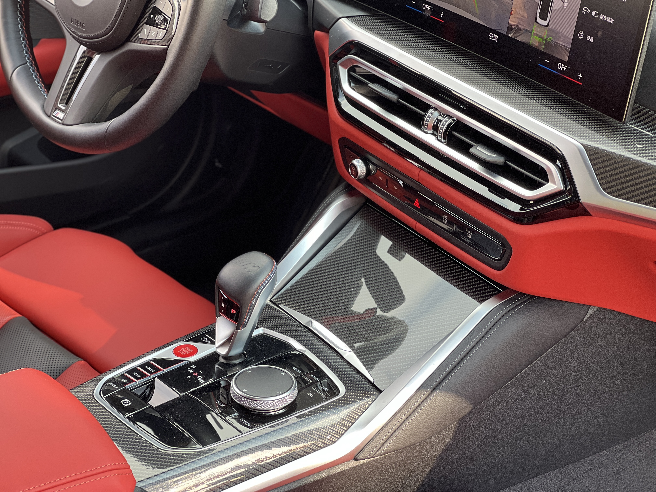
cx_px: 328
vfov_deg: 19.1
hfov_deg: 25.3
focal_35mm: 77
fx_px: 1459
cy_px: 246
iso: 125
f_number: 2.8
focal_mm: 9
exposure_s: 1/121
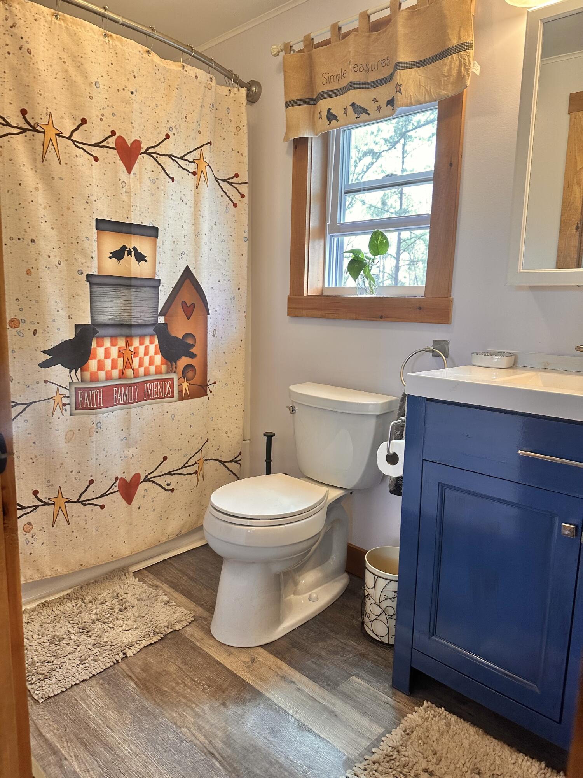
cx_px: 292
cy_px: 389
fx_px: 539
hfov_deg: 56.8
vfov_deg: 71.6
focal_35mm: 24
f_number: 1.78
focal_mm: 6.86
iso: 200
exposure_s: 1/120
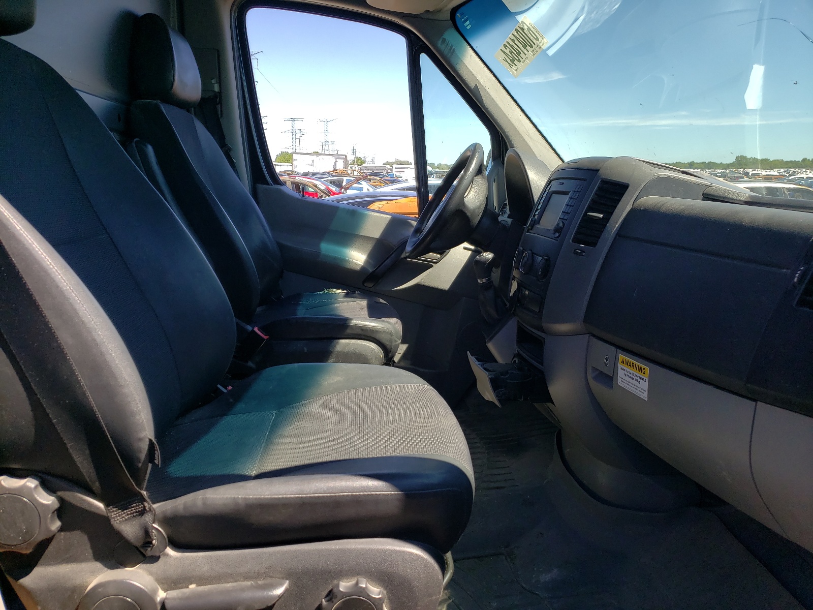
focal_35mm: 26
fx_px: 611
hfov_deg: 67.3
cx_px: 406
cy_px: 305
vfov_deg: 53.1
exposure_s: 1/1000
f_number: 1.5
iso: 50
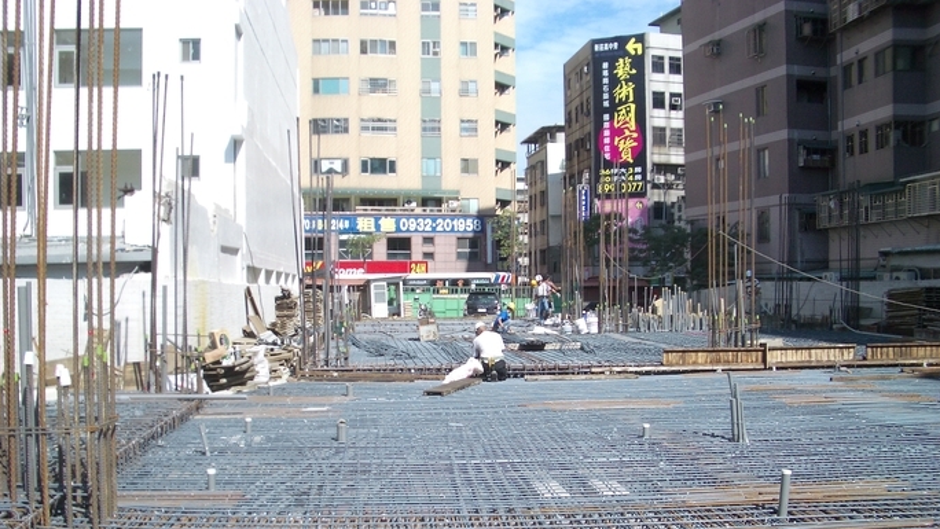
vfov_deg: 30.3
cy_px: 333
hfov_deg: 51.6
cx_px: 463
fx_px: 972
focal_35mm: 39
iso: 50
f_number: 4.3
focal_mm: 5.8
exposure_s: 1/400
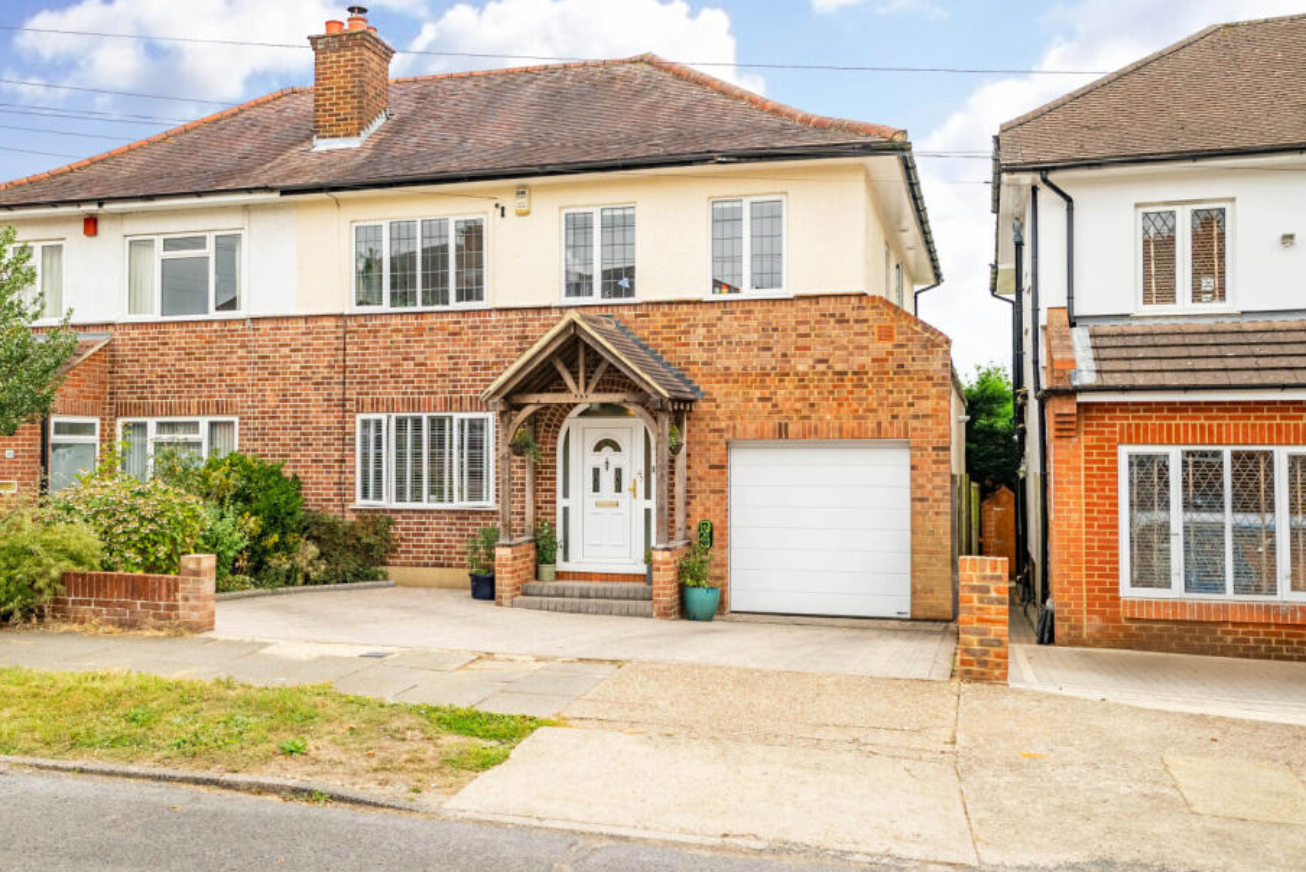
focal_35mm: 34
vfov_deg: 38.9
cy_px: 400
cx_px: 574
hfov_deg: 55.6
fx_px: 1234
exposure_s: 1/160
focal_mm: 30
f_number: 4
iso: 125
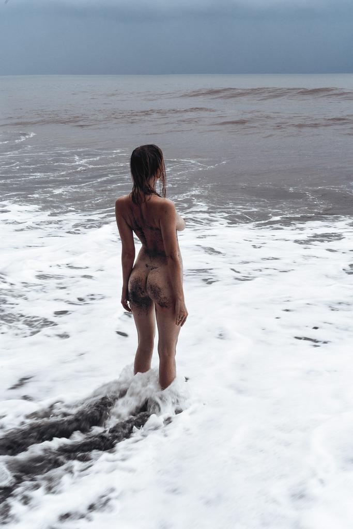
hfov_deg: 27.0
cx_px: 176
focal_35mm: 50
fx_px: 735
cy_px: 264
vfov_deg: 39.6
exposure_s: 1/60
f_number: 16
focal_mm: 50
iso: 100
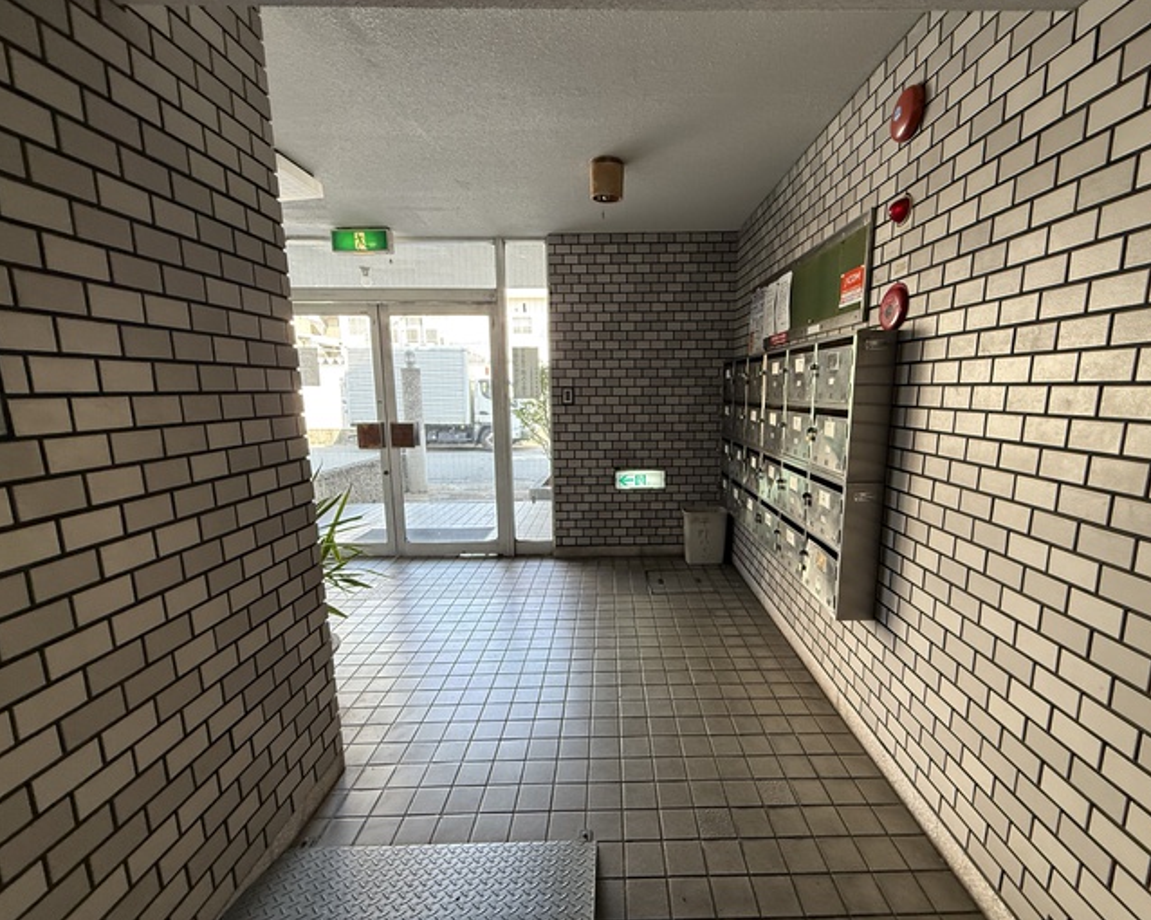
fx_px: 511
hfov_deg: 96.6
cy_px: 472
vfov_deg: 84.0
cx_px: 624
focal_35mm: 15
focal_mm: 2.22
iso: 250
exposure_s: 1/120
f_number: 2.2
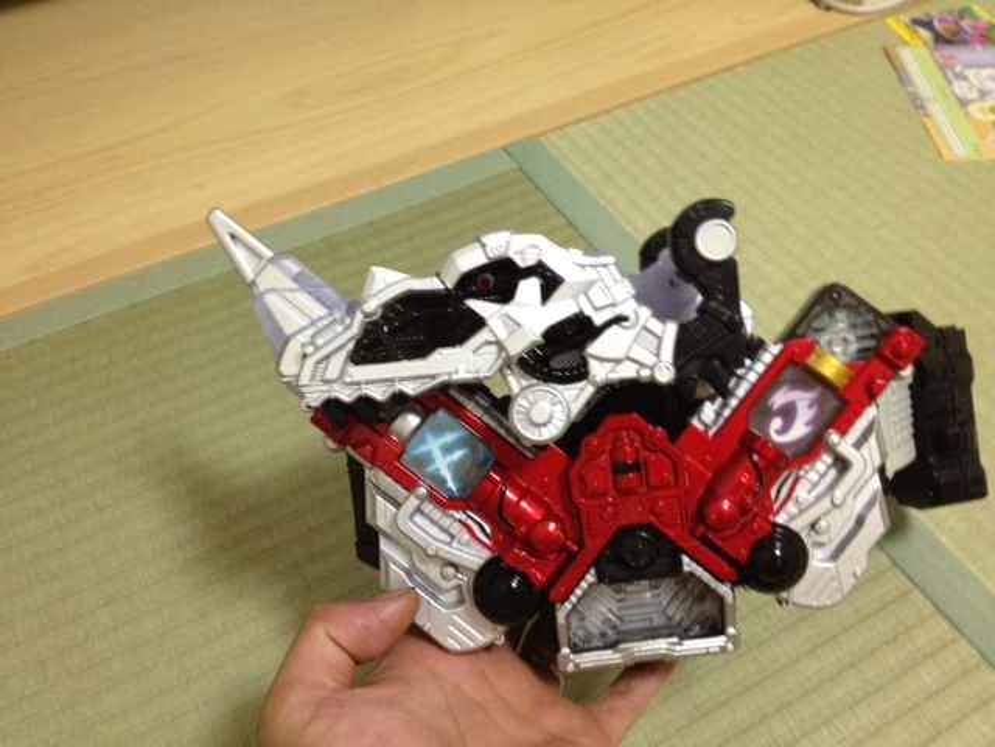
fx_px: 1006
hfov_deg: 52.6
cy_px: 374
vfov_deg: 40.7
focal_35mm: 35
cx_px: 498
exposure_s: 1/20
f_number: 2.4
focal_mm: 4.28
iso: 320
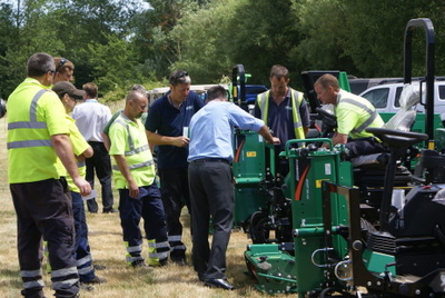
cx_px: 222
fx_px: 1114
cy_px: 149
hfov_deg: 22.6
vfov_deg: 15.2
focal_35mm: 90
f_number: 8
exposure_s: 1/160
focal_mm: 60
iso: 100
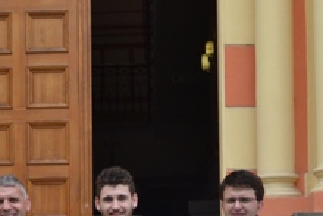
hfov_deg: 15.5
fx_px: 1176
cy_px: 295
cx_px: 63
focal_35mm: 131
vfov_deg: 10.2
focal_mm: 30
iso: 800
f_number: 11
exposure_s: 1/500
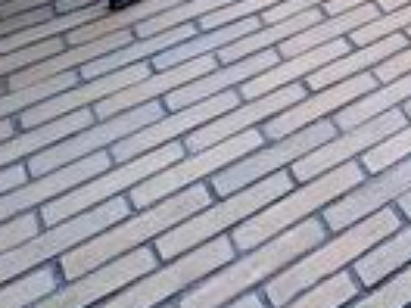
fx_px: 879
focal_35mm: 74
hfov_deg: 21.3
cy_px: -375
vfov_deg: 14.8
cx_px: 648
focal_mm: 2.22
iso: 40
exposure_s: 1/118
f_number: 2.2
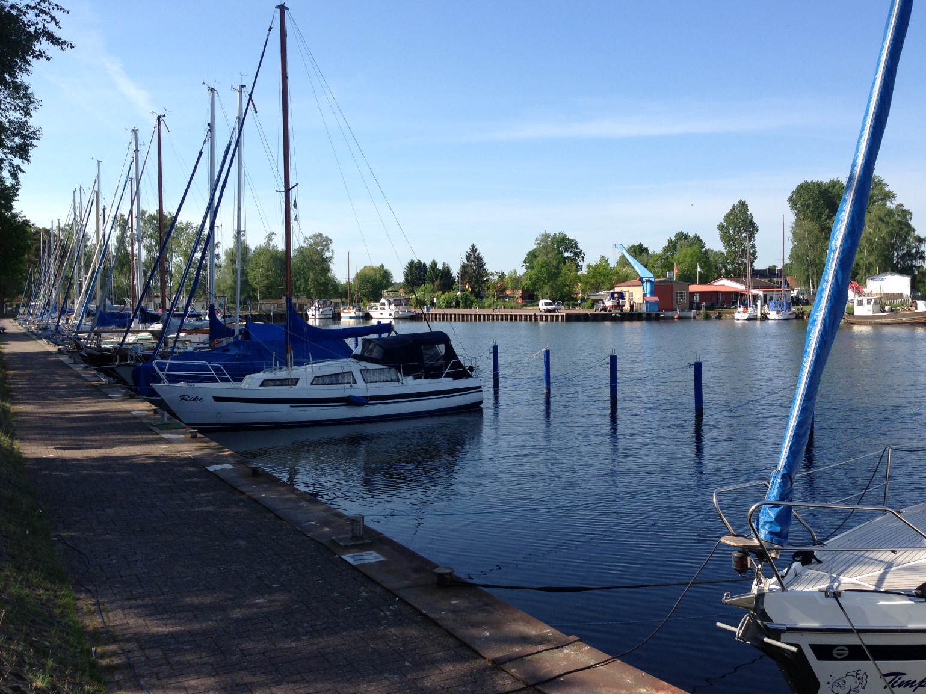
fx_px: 936
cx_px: 466
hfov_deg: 52.6
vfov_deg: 40.7
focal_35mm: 35
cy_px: 344
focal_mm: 4.12
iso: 50
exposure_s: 1/1085
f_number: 2.4
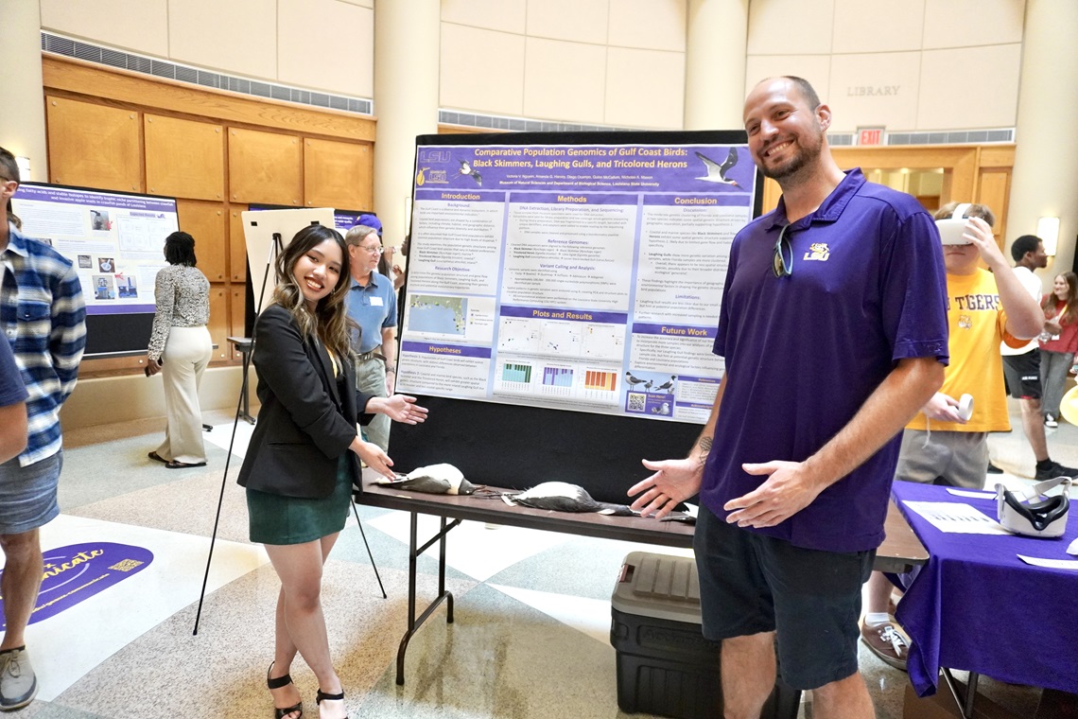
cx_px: 539
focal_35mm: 24
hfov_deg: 73.7
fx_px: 719
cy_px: 360
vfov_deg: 53.1
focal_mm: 16
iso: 2000
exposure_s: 1/160
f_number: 4
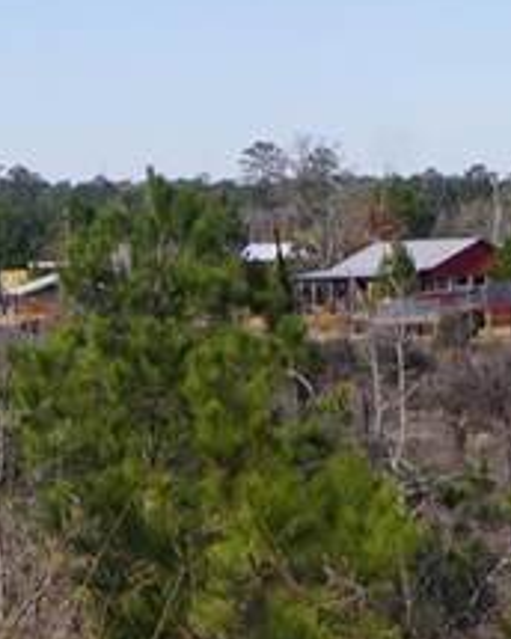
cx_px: -154
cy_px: 299
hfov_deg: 10.0
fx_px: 2855
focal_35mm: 151
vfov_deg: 12.8
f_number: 13
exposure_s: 1/80
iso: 100
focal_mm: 18
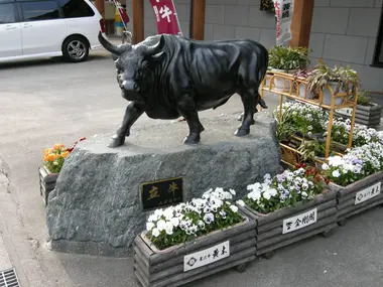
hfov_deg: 52.6
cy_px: 144
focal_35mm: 35
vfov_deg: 40.7
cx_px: 192
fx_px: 387
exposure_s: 1/74
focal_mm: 7.5
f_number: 5.4
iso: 100
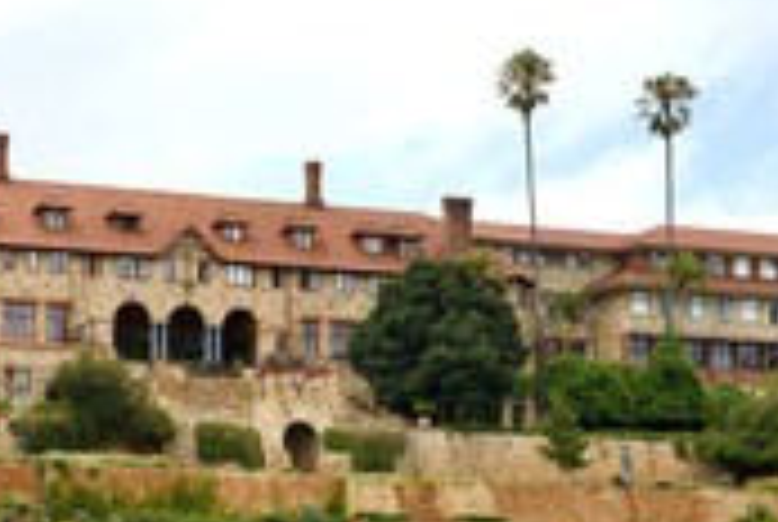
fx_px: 2360
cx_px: 234
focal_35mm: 109
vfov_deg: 12.6
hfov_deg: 18.6
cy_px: 342
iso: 200
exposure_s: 1/320
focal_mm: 45
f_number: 11
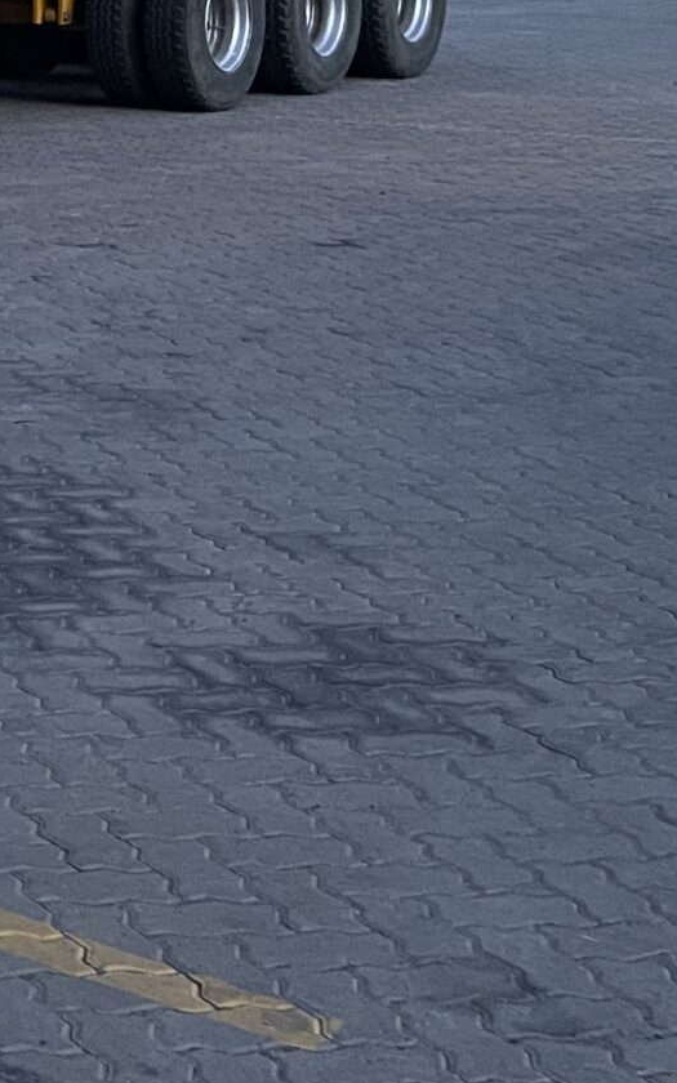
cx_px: -869
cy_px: -64
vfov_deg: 23.3
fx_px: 2480
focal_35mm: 84
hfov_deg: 12.6
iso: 400
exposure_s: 1/50
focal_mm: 5.1
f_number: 1.6
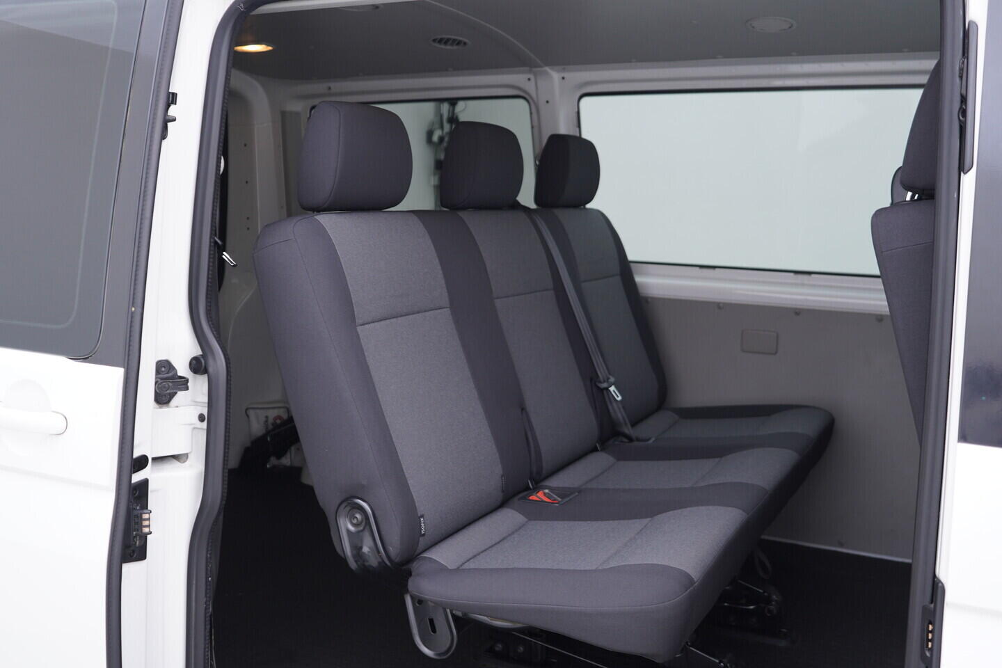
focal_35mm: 36
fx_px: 1002
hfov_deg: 53.1
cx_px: 501
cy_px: 334
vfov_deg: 36.9
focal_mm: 24
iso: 125
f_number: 2.8
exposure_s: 1/40
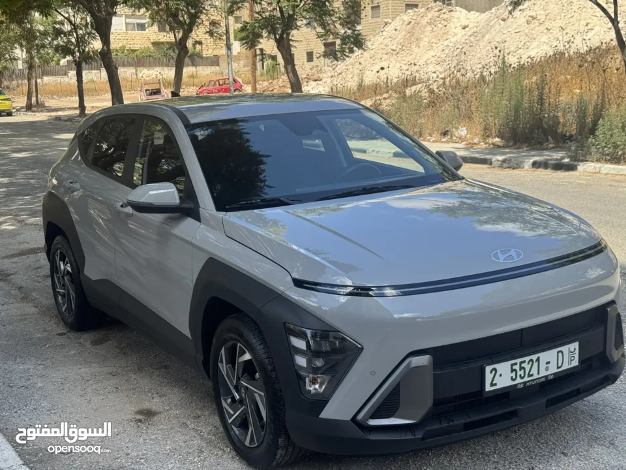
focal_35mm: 48
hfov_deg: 39.7
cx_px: 313
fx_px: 868
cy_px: 235
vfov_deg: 30.3
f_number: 1.78
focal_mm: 6.76
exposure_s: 1/1818
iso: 64
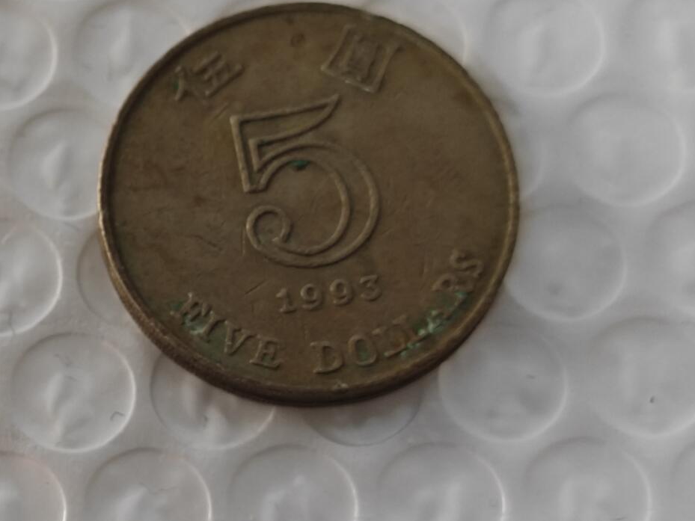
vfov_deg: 13.1
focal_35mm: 113
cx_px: 307
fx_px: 2269
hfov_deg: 17.4
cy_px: 158
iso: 500
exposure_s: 1/50
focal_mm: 8.7
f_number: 1.9
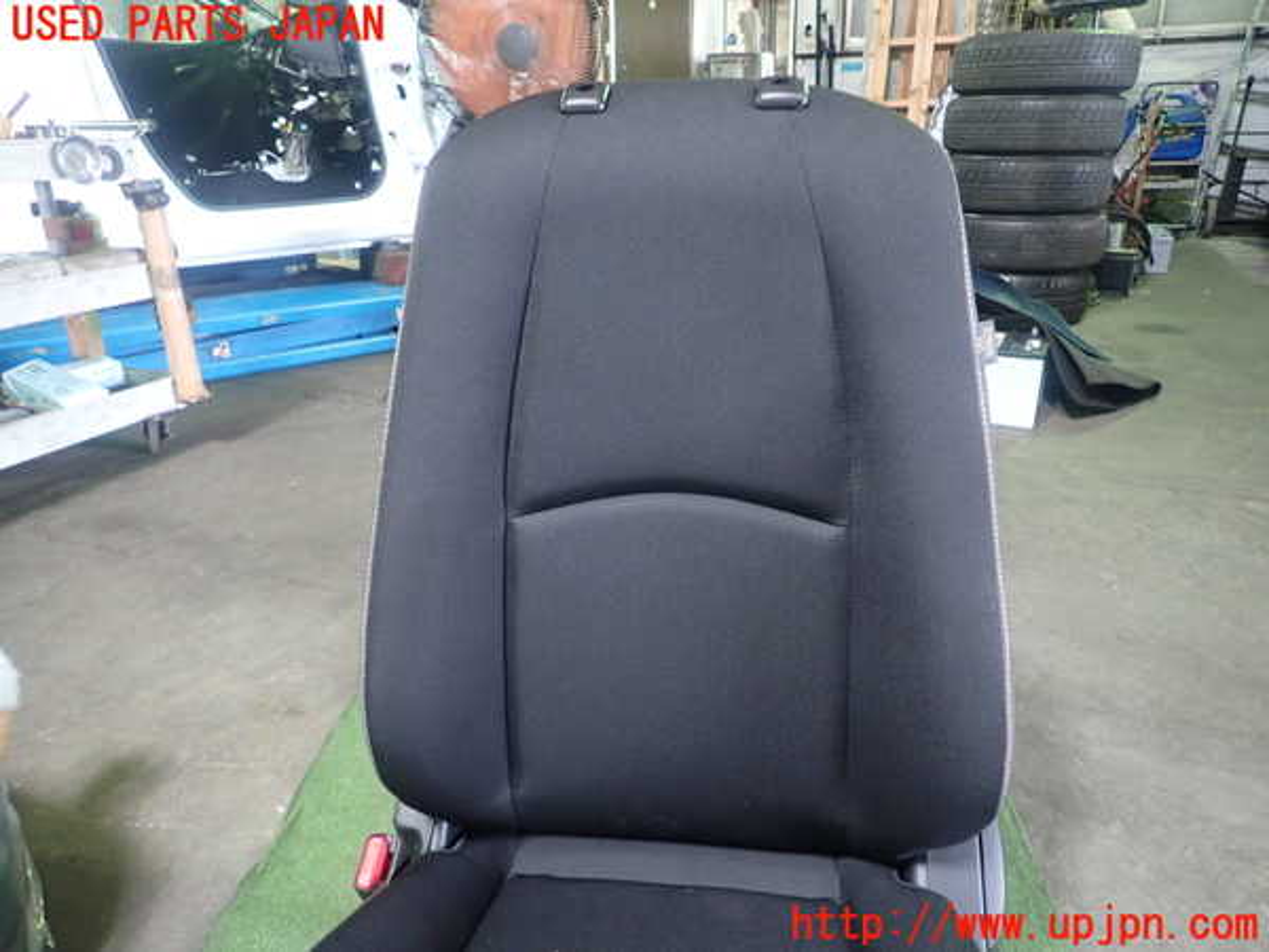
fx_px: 916
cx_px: 634
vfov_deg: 54.9
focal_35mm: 25
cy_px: 476
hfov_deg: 69.4
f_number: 2
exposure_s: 1/30
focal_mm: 4.5
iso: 400
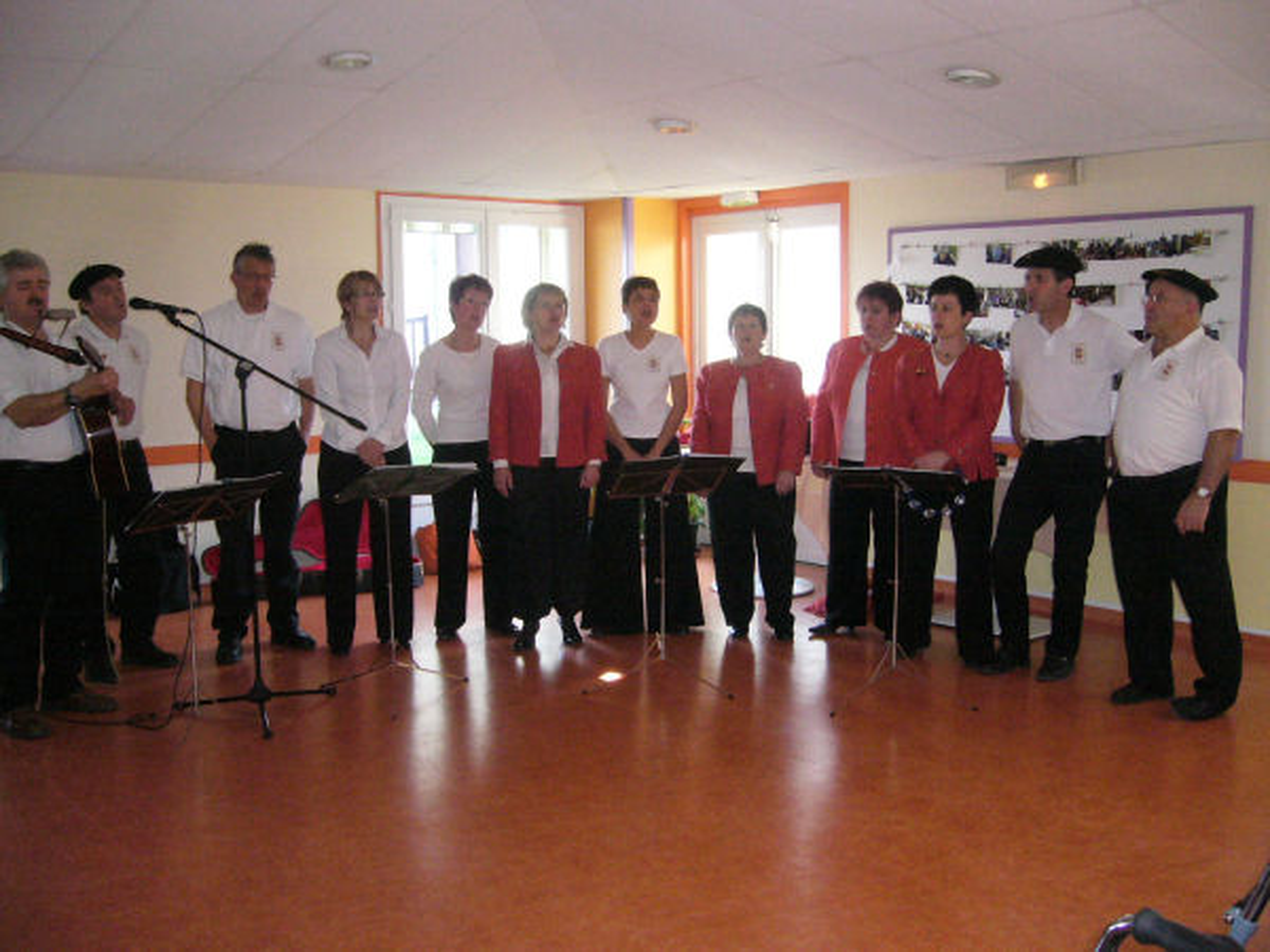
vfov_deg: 40.7
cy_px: 476
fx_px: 1284
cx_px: 635
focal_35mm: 35
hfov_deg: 52.6
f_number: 2.8
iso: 400
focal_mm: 5.8
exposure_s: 1/60
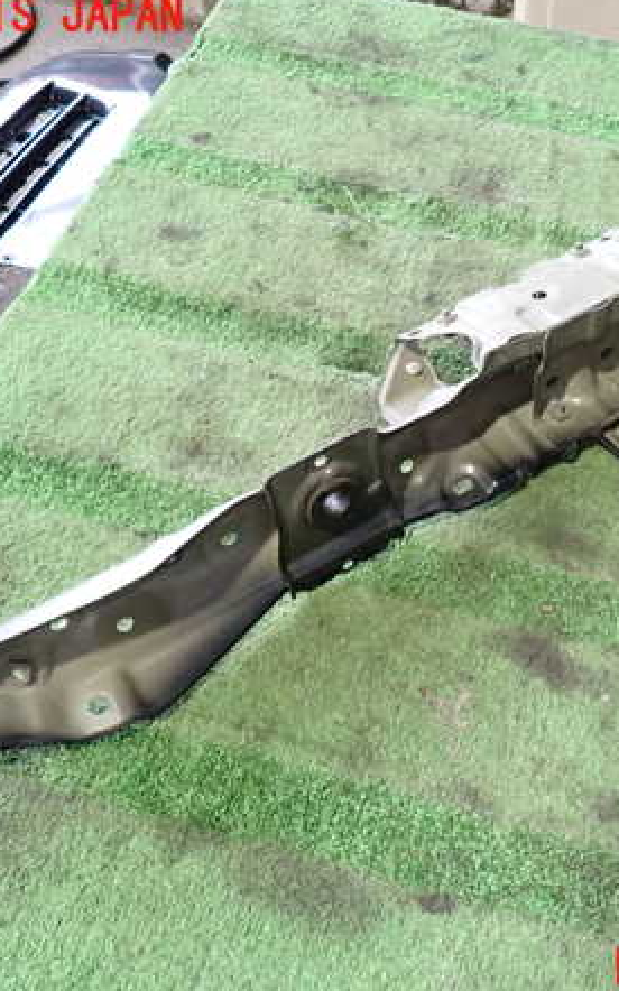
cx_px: 449
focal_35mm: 36
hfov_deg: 34.7
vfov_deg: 54.0
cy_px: 493
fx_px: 972
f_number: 2
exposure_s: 1/30
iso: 400
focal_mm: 4.5
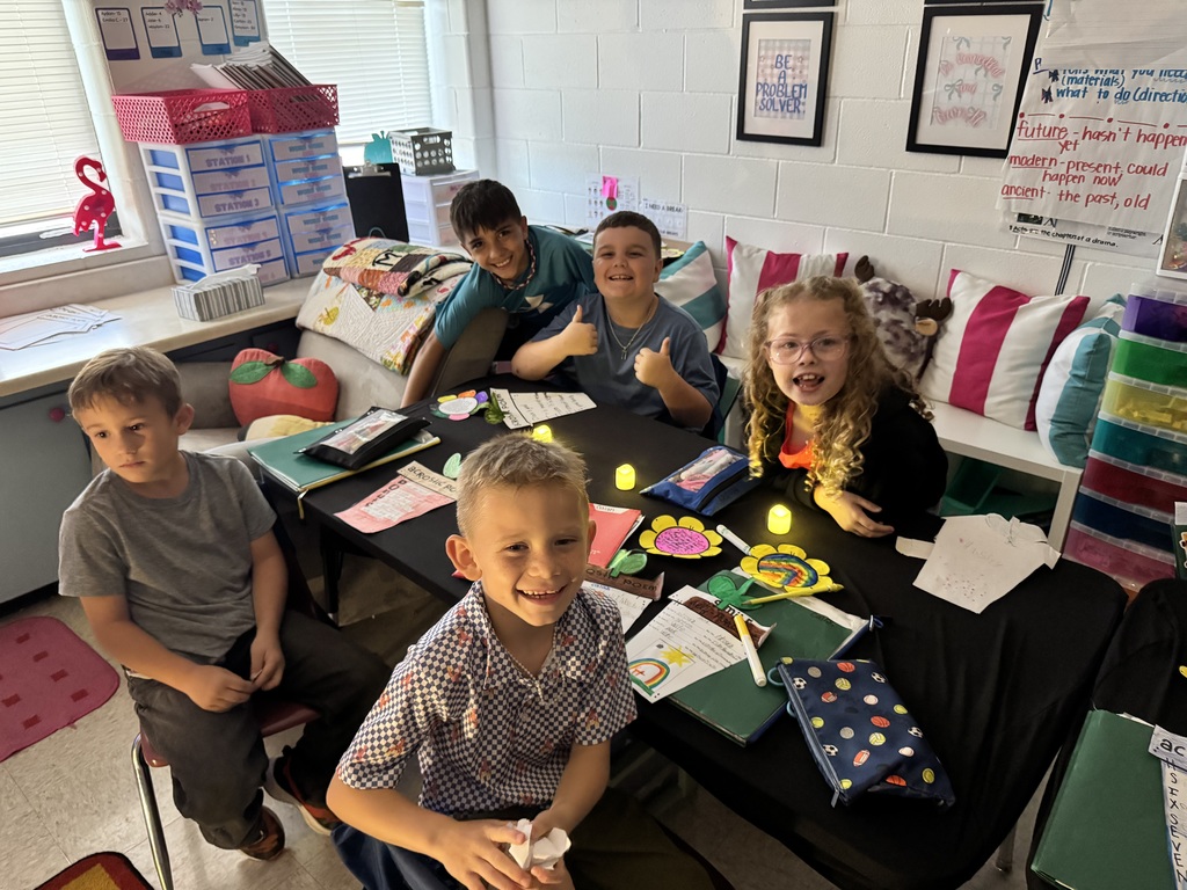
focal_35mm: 24
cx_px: 594
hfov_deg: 71.6
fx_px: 823
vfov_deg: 56.8
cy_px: 445
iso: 1250
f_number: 1.78
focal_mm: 6.76
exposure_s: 1/30
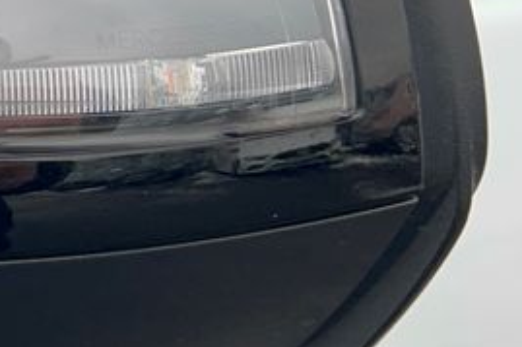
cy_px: -47
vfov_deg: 13.0
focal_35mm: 103
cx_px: -355
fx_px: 1493
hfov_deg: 17.1
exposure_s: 1/200
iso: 40
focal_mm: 5.7
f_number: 1.5
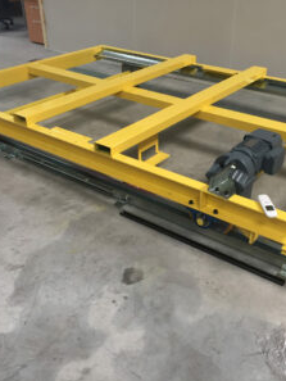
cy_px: 191
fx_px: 429
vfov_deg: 47.8
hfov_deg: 36.8
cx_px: 158
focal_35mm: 39
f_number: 2.2
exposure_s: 1/33
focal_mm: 4.15
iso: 32
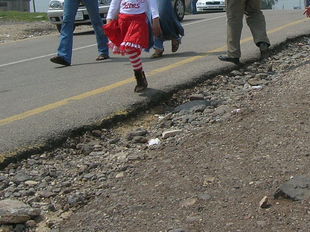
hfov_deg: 22.8
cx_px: 265
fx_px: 752
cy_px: 37
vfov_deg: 17.4
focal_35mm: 84
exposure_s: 1/687
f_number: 4.9
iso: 50
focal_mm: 5.7
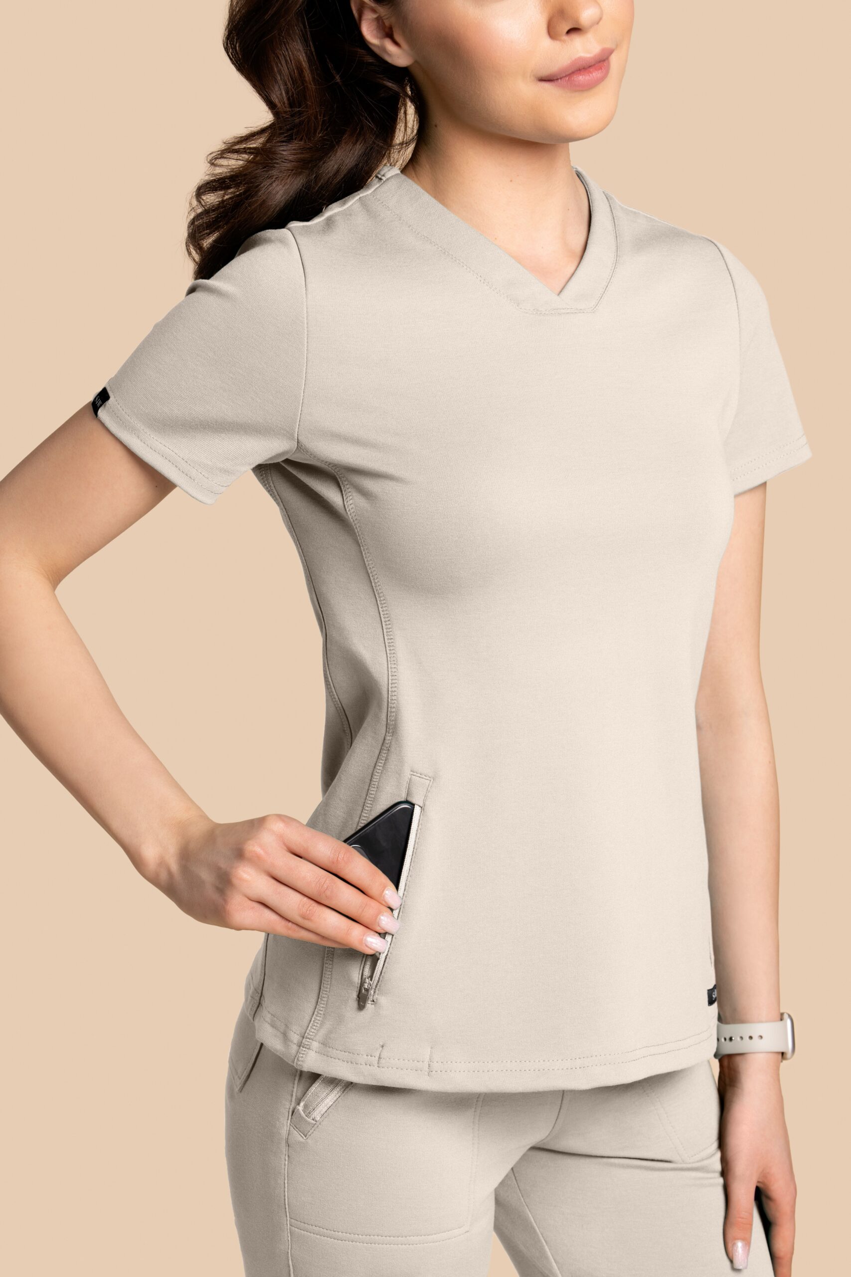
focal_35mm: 78
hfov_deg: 17.5
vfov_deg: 26.0
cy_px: 638
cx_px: 426
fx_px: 2765
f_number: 9
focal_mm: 78
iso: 100
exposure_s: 1/160
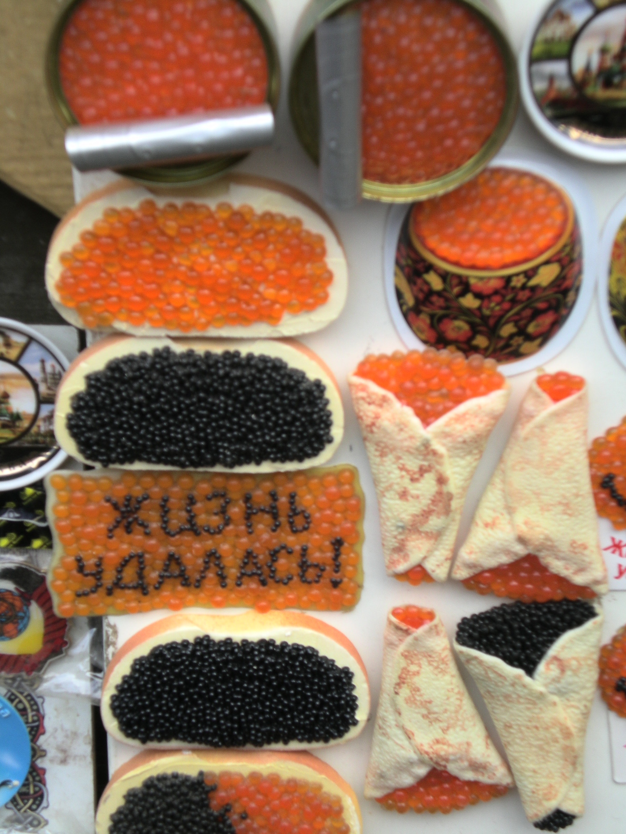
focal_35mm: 87
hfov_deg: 17.0
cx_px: 313
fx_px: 2098
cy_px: 417
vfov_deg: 22.5
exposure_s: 1/41.7
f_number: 5.1
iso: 50
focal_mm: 14.3
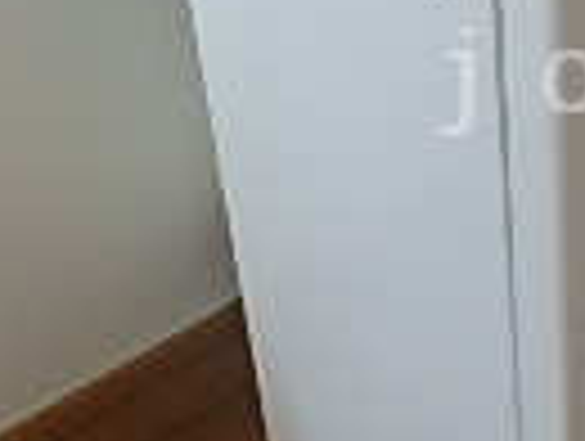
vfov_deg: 14.3
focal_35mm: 103
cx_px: 747
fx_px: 1744
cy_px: 81
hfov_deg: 17.9
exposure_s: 1/50
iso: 200
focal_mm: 3.7
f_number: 3.5
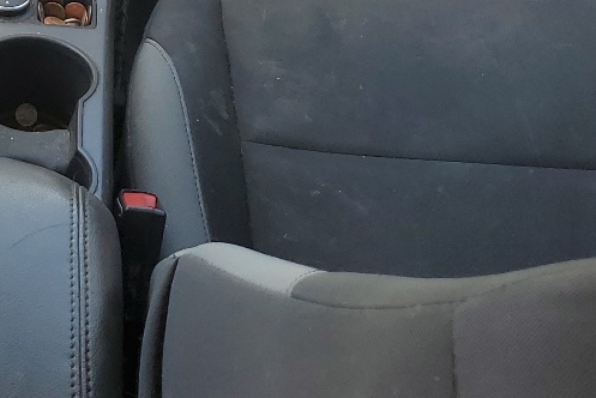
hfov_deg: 21.5
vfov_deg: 15.3
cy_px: -47
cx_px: -140
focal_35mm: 87
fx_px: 1441
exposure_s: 1/286
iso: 50
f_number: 1.5
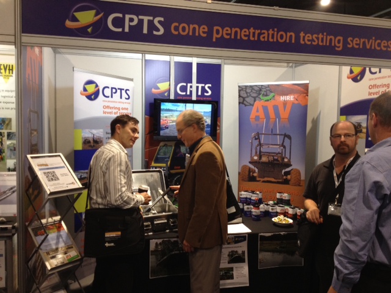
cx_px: 196
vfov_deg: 40.7
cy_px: 146
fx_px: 395
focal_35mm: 35
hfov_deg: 52.6
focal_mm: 4.28
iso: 160
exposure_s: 1/20
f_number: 2.4
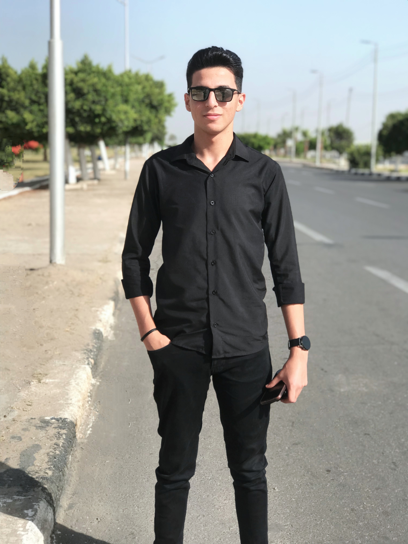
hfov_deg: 25.7
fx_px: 896
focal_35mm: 57
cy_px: 272
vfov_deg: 33.8
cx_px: 204
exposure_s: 1/754
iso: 20
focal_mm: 6.6
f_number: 2.8
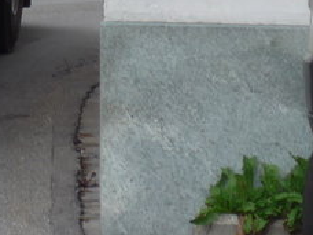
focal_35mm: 347
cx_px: -354
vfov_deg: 4.2
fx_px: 3138
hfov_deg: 5.6
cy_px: -377
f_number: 3.9
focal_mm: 13.4
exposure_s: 1/400
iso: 80
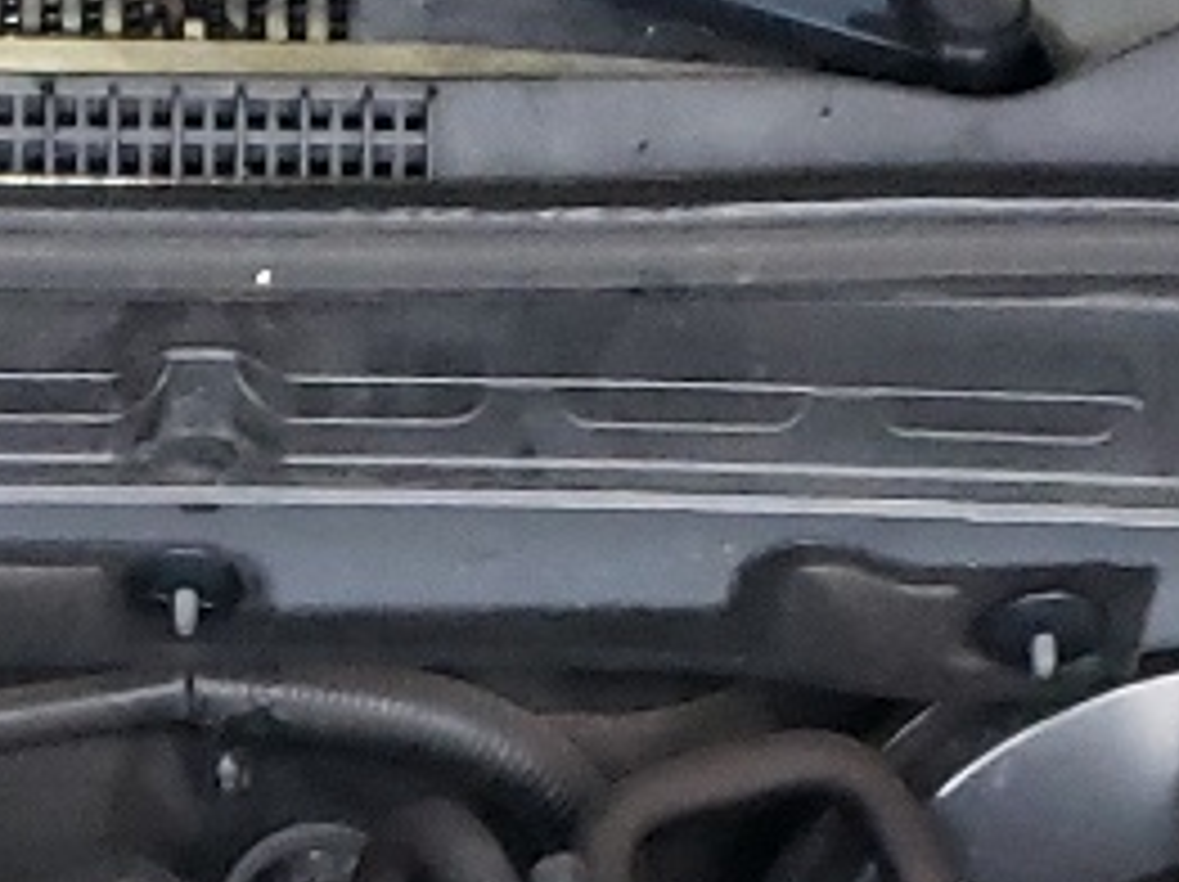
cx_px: 162
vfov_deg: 8.1
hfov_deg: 12.4
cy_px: 2565
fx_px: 5410
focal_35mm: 159
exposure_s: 1/60.2
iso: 303
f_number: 1.5
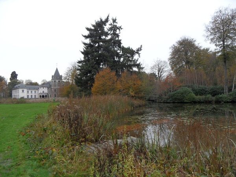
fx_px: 164
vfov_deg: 56.8
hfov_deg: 71.6
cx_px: 118
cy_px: 88
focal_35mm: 24
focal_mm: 3.9
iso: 100
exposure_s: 1/90
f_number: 3.2
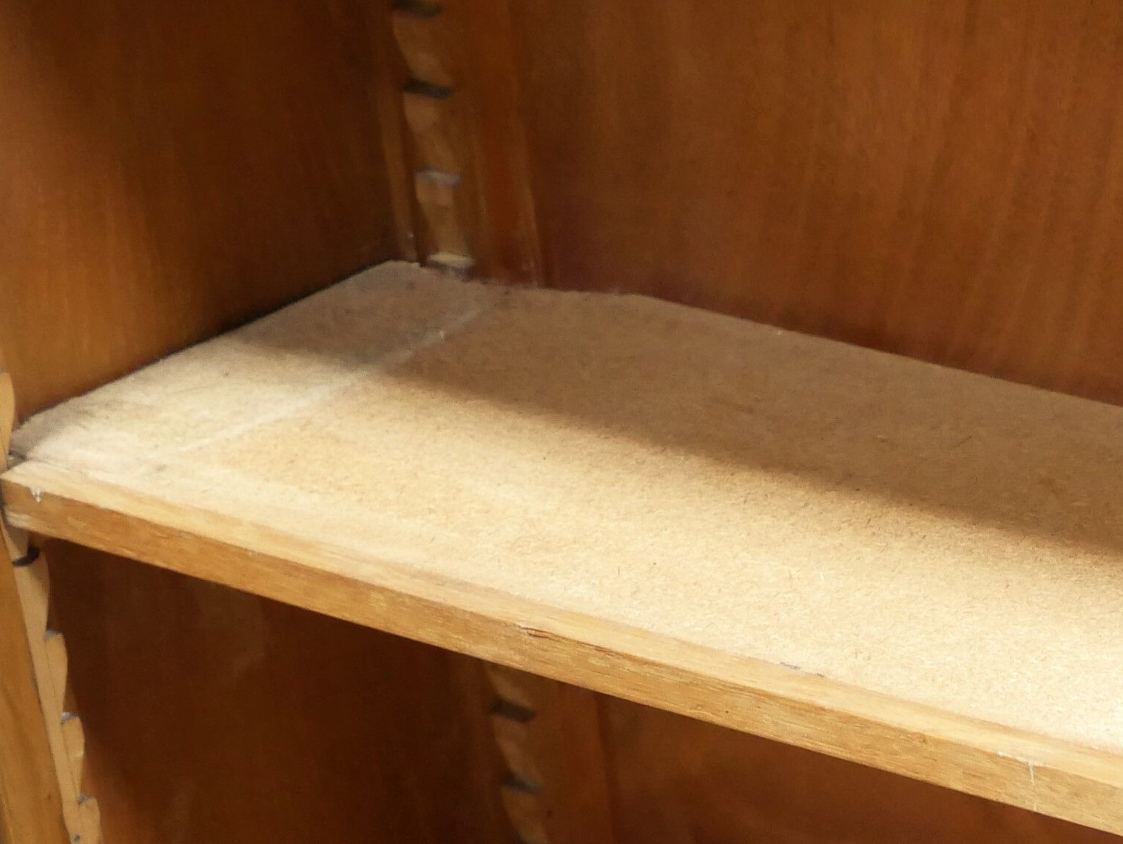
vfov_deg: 11.7
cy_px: 1250
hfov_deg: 15.4
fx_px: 3927
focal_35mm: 121
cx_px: 1494
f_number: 1.7
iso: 1600
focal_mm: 20
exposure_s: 1/60
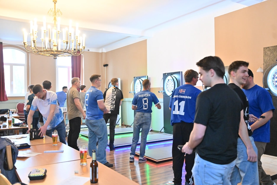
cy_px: 92
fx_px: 262
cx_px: 138
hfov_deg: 55.8
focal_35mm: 34
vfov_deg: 38.9
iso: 8000
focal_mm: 34
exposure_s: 1/400
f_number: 2.8
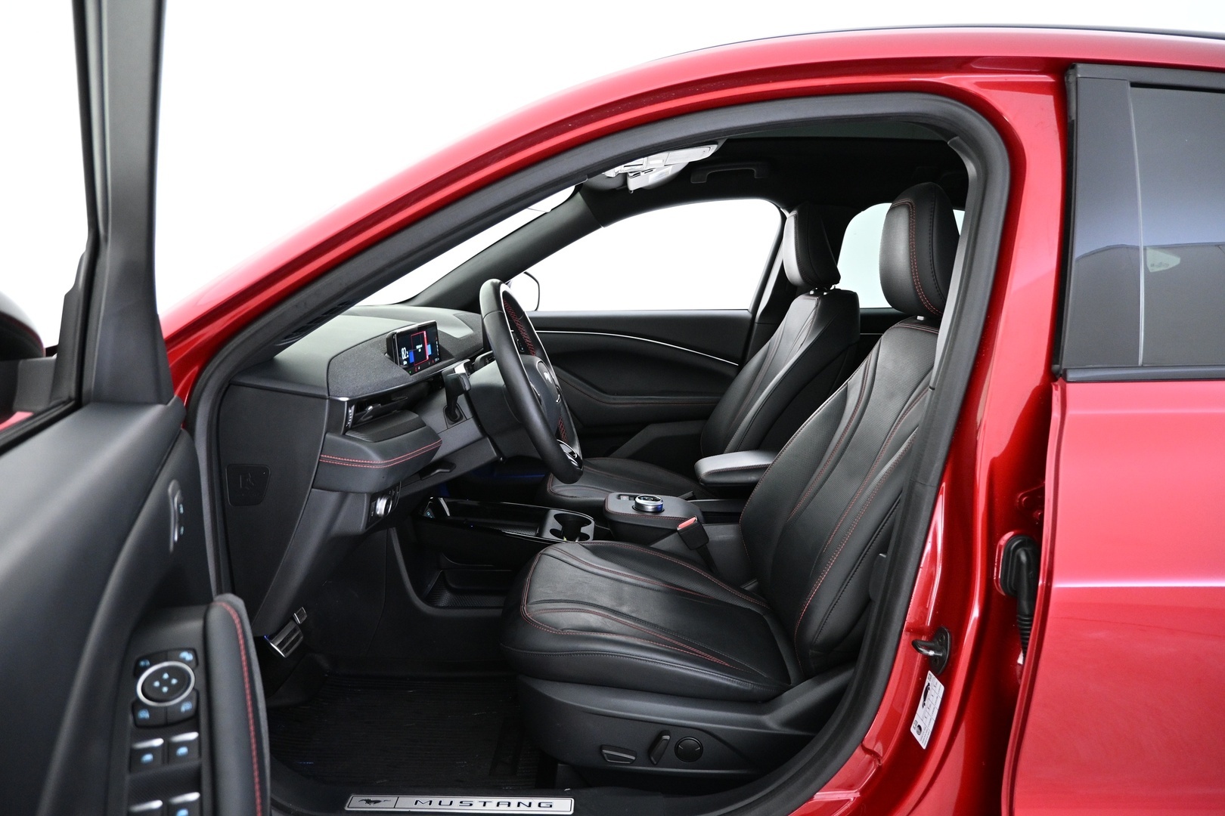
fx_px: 817
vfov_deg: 53.1
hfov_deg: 73.7
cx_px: 612
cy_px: 408
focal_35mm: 24
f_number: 3.5
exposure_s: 1/30
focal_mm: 16
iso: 1600
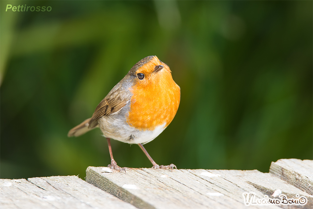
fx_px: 5218
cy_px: 104
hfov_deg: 3.4
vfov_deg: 2.3
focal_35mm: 600
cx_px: 156
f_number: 9
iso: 400
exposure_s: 1/200
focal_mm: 600
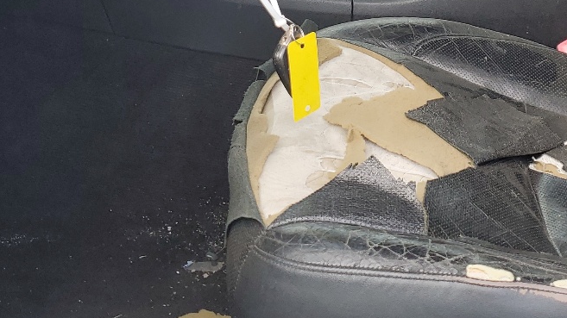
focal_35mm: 69
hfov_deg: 30.1
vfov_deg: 16.8
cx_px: 422
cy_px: -53
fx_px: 1037
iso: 50
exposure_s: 1/278
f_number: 1.5
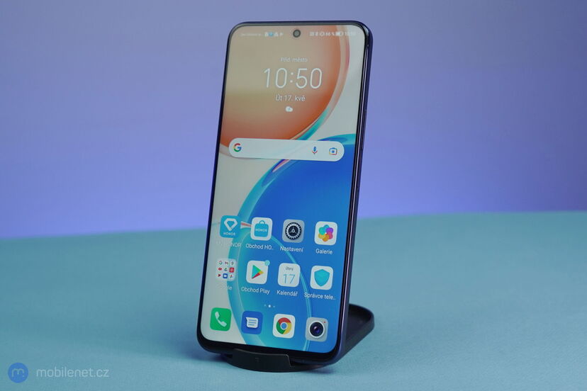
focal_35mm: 48
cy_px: 196
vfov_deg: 28.1
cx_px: 294
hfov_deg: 41.1
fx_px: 783
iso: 800
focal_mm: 48
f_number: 6.3
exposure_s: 1/160
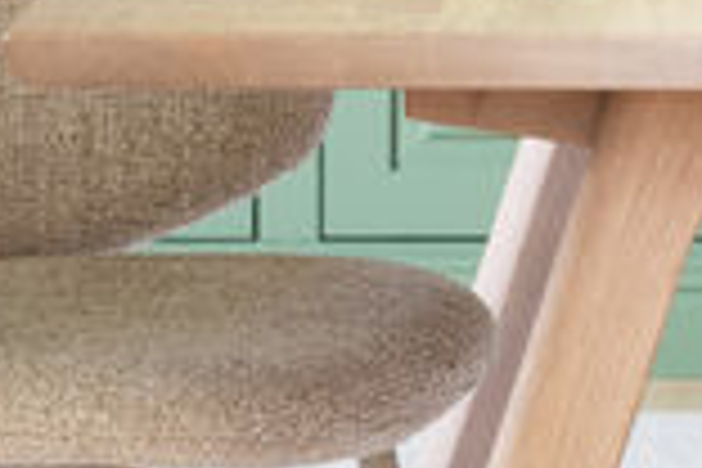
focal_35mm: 302
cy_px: -482
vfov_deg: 4.5
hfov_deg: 6.8
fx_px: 5889
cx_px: 466
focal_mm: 47
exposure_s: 1/50
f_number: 4
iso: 400
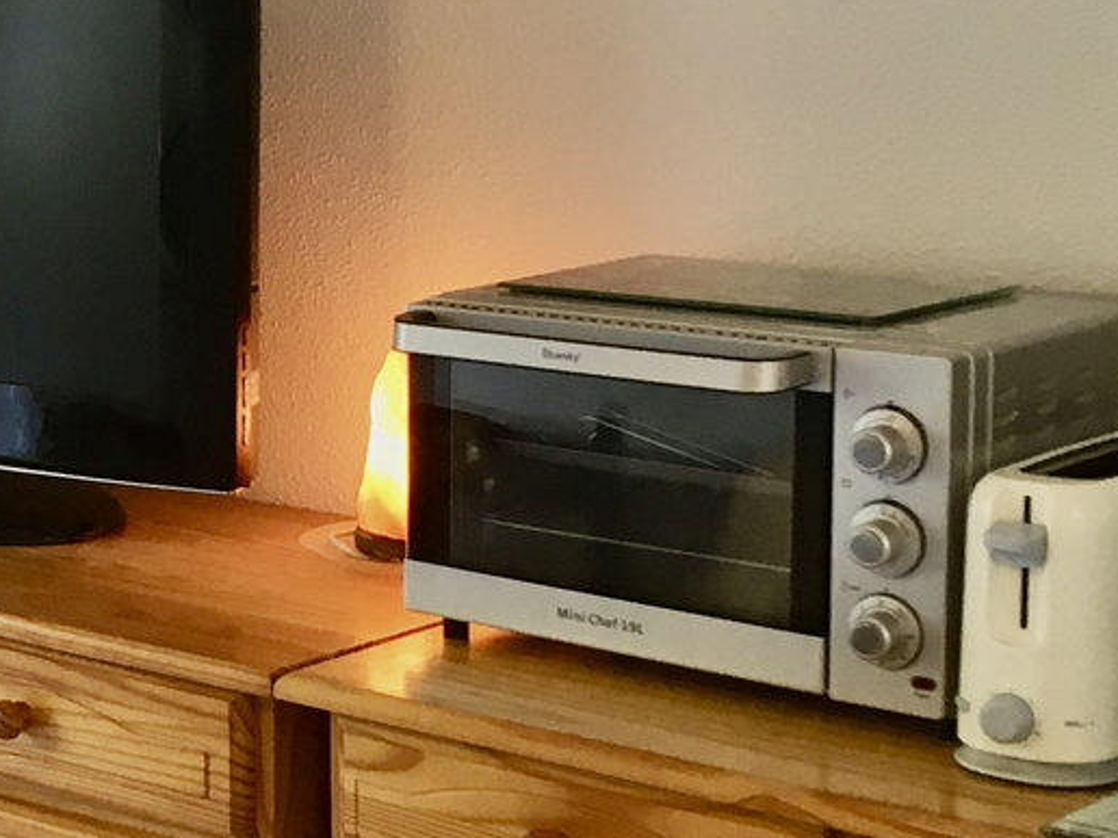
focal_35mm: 90
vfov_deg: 16.4
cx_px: -236
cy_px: 370
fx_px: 2907
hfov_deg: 20.3
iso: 64
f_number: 2.2
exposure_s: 1/33
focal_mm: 4.15
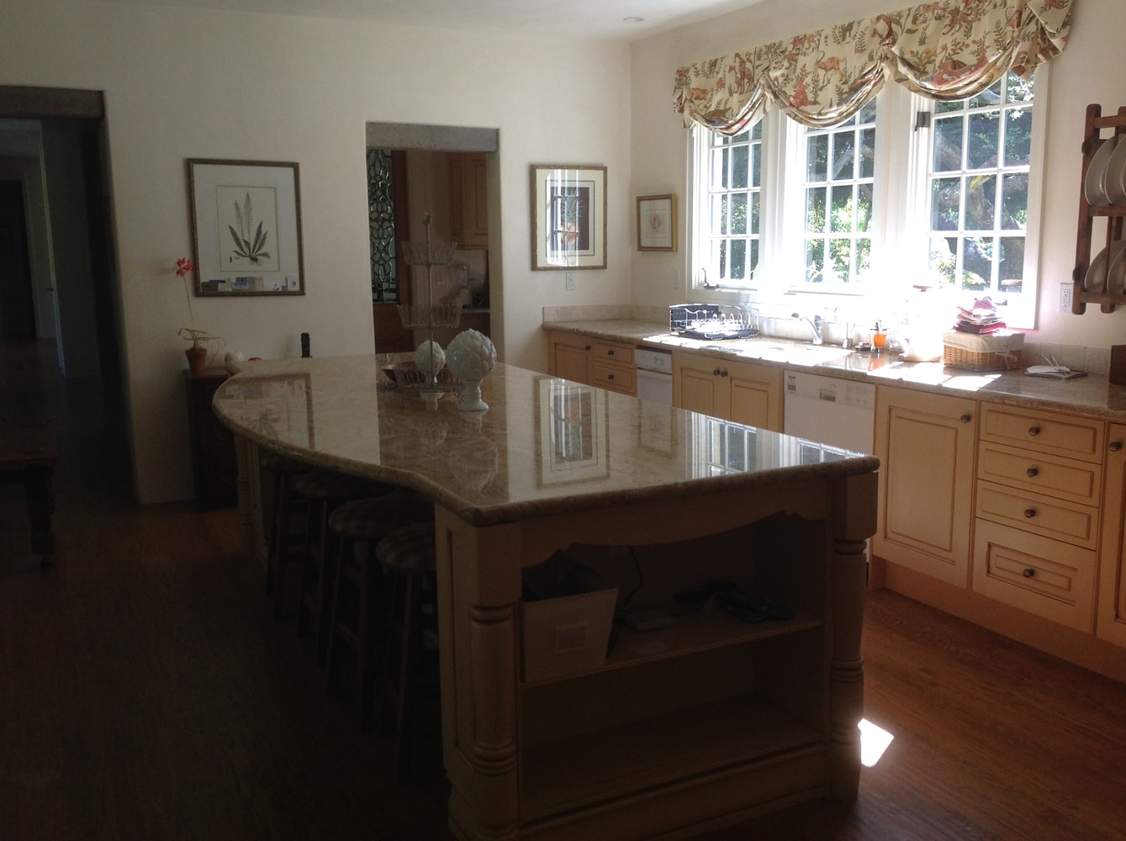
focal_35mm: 35
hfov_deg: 52.7
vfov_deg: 40.6
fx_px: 1137
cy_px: 420
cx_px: 563
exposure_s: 1/120
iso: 80
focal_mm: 4.28
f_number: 2.4
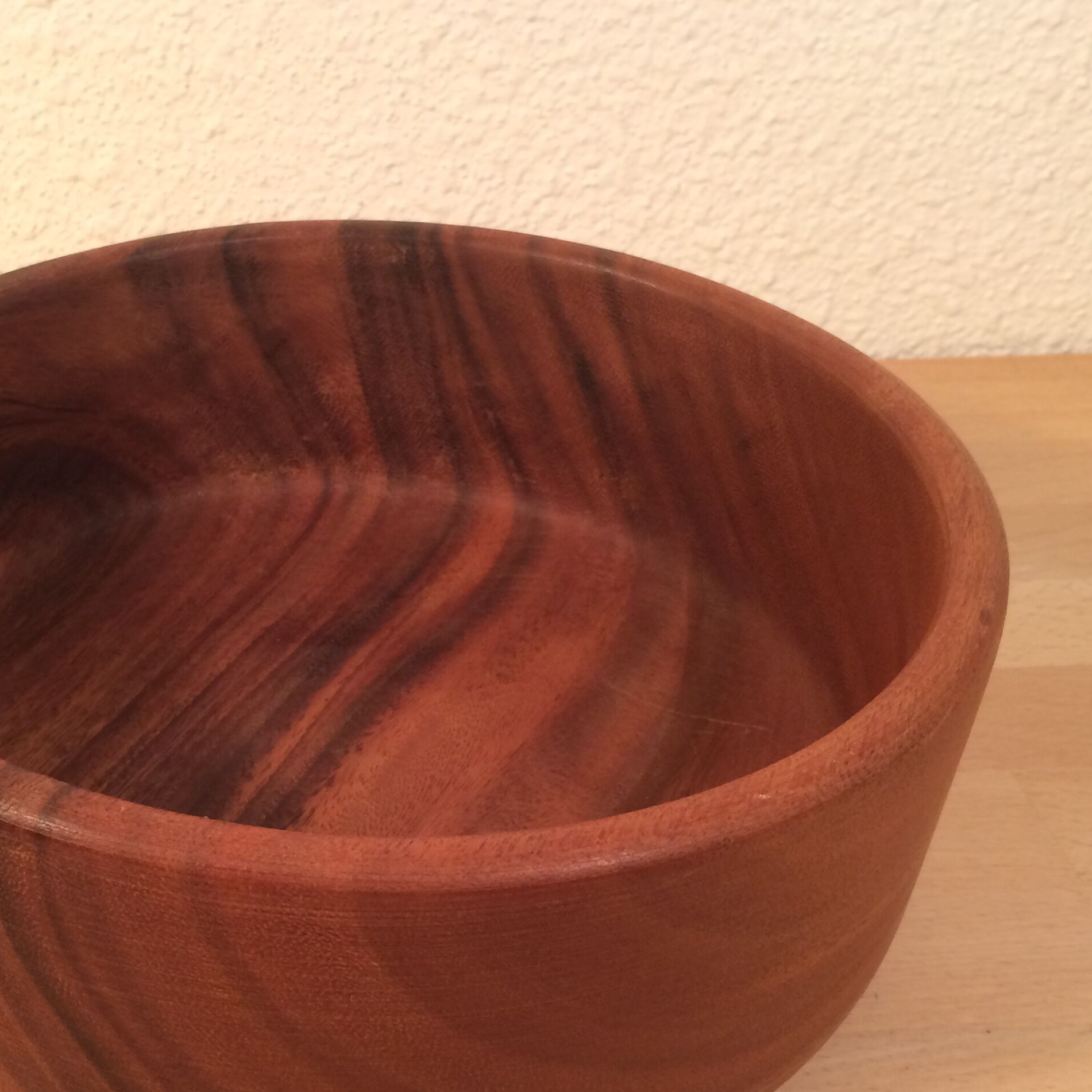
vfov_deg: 38.2
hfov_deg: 37.7
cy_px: 655
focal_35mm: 44
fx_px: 1570
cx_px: 320
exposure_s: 1/33
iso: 125
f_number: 2.2
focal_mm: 4.15
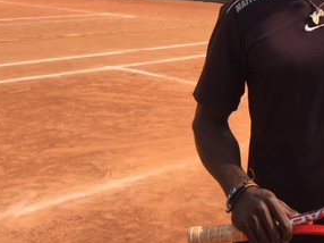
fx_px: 608
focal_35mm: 65
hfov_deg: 29.3
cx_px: 248
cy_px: 30
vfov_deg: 22.1
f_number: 2.2
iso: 25
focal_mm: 4.15
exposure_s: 1/927
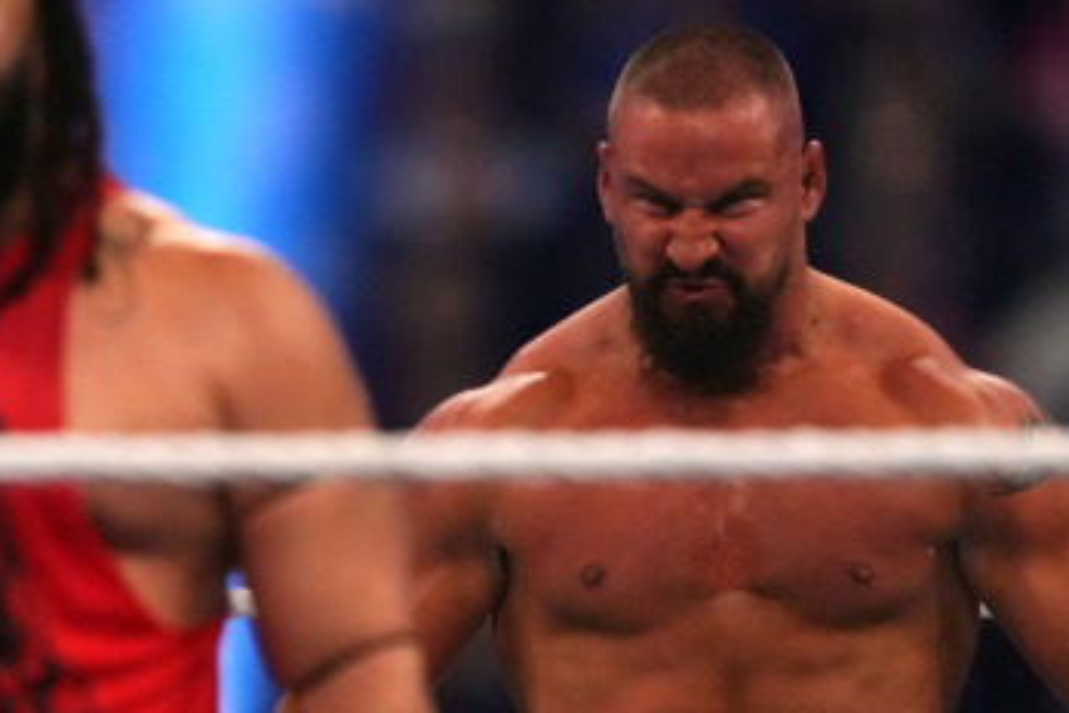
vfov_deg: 1.5
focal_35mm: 906
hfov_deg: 2.3
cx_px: 390
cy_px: 536
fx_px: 26901
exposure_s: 1/1000
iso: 5000
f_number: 3.2
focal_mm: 400
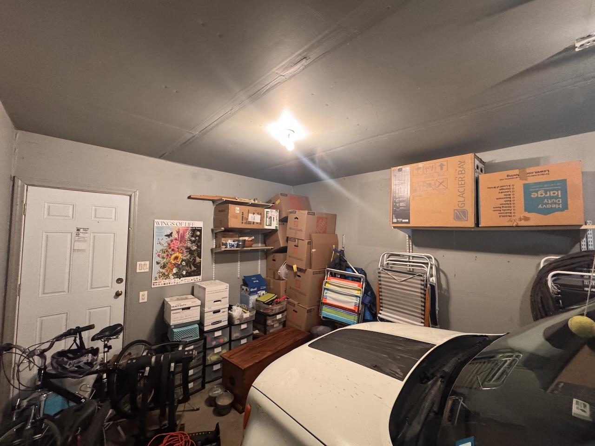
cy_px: 223
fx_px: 241
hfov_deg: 102.1
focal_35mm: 14
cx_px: 298
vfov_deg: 85.7
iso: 640
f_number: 2.2
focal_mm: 2.22
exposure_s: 1/60
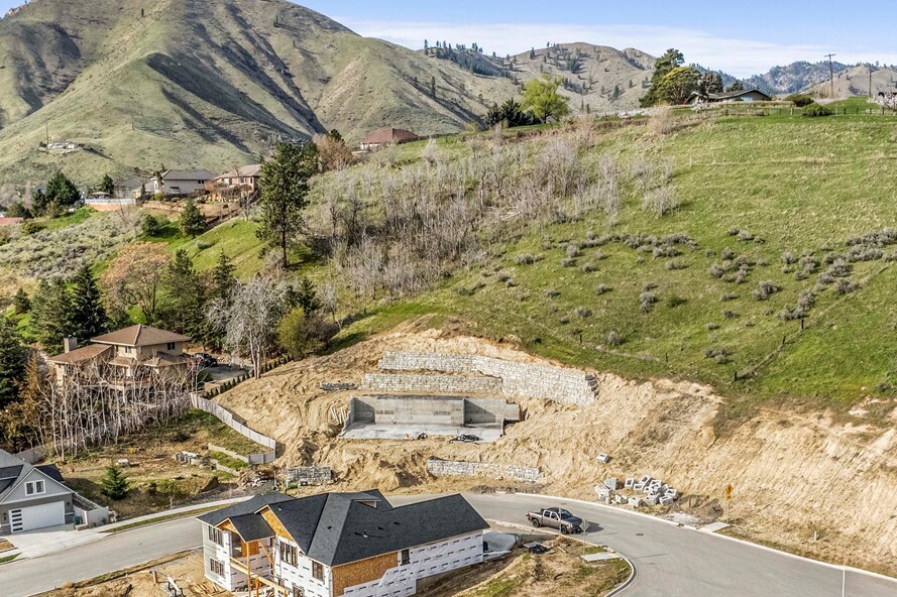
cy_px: 405
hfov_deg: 46.1
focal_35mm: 42
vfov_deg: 31.6
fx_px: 1046
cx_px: 548
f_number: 2.8
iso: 100
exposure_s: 1/4000
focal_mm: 8.38
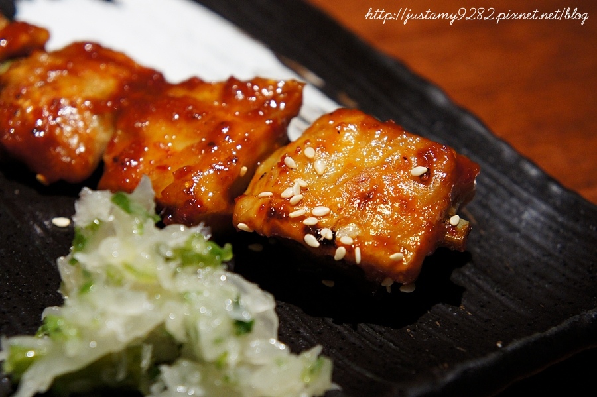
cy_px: 198
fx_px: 1168
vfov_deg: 19.3
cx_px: 298
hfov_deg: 28.7
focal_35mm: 70
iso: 1600
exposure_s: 1/60
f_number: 5.6
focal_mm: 47
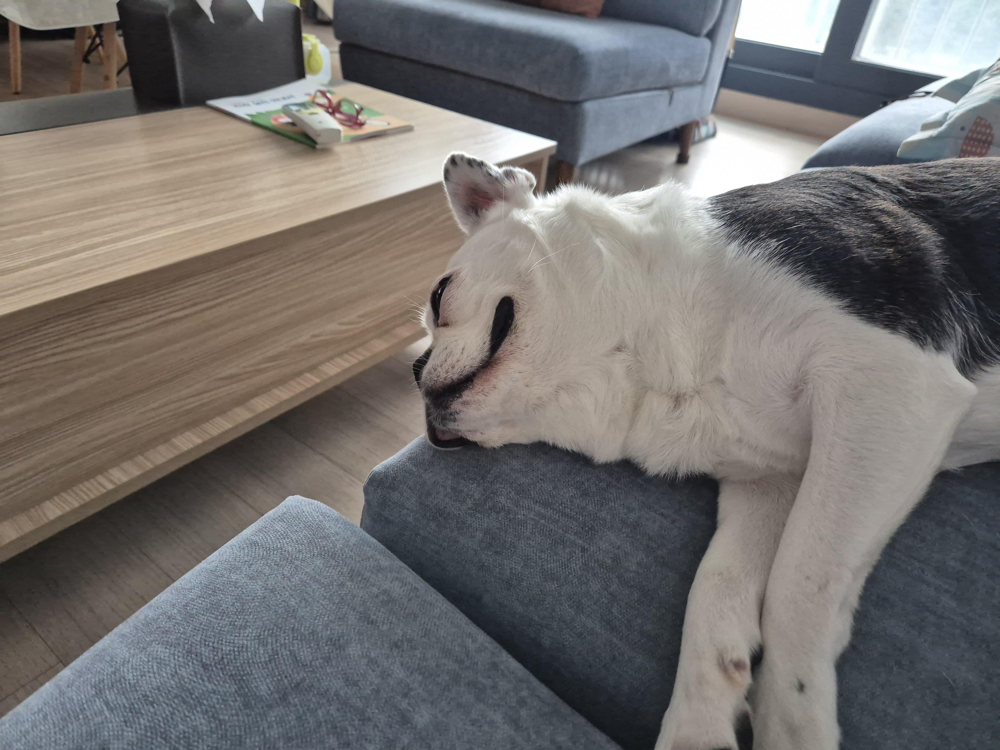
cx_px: 500
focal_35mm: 23
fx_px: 664
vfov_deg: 58.9
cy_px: 375
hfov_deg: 73.9
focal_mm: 5.4
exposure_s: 1/120
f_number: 1.8
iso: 400
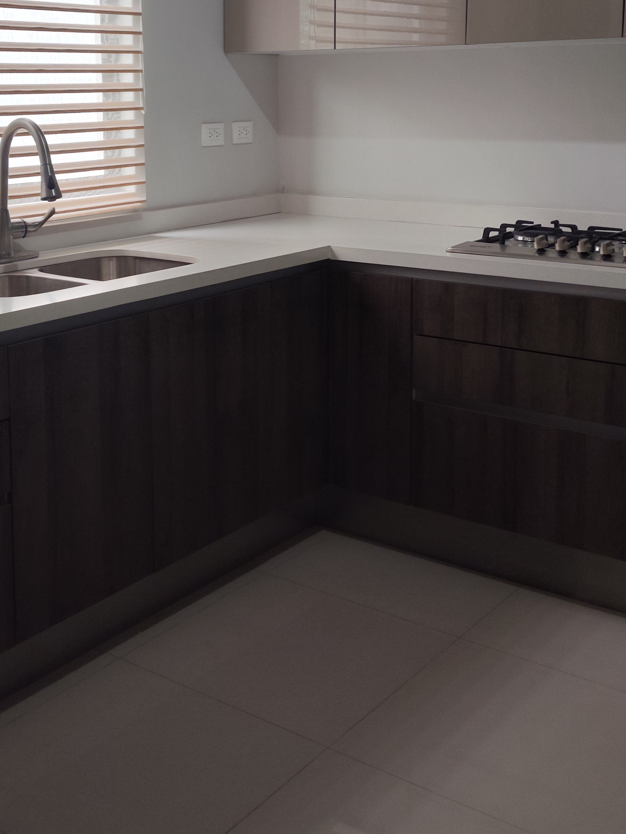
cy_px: 230
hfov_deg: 31.4
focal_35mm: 46
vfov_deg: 40.3
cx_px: 225
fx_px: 1108
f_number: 1.79
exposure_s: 1/40
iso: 80
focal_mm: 4.71
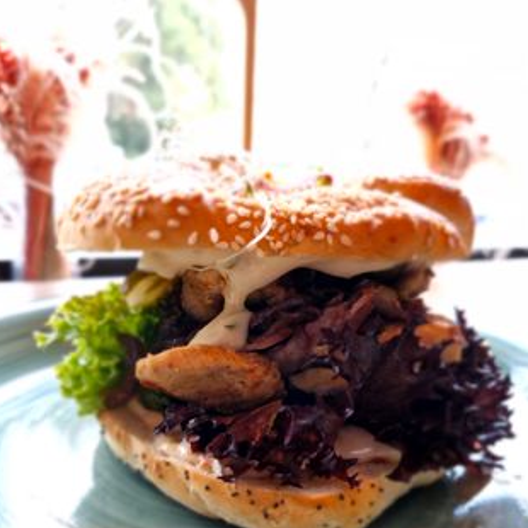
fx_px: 483
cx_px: 262
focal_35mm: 28
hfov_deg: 57.3
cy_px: 335
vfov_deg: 56.5
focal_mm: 5.54
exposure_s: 1/33
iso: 320
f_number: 1.8
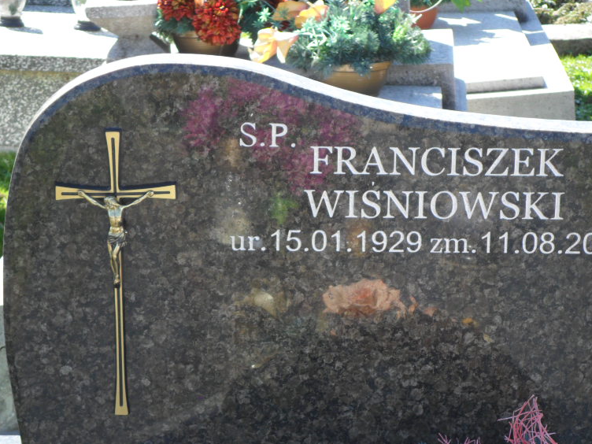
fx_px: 2514
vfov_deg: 10.1
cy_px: 279
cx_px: 346
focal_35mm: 147
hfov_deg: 13.4
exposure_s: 1/90
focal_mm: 19.6
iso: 100
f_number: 5
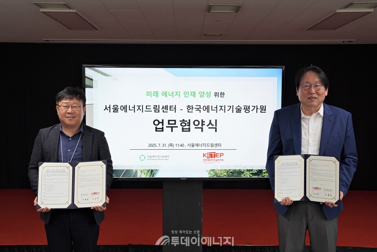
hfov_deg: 45.4
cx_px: 188
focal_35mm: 43
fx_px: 450
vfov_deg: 31.2
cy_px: 126
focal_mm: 43
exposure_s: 1/160
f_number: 4
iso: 640
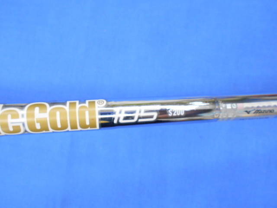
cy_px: 104
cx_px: 138
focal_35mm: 26
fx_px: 208
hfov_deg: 67.3
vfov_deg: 53.1
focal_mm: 4.6
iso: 320
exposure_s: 1/30
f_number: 3.2
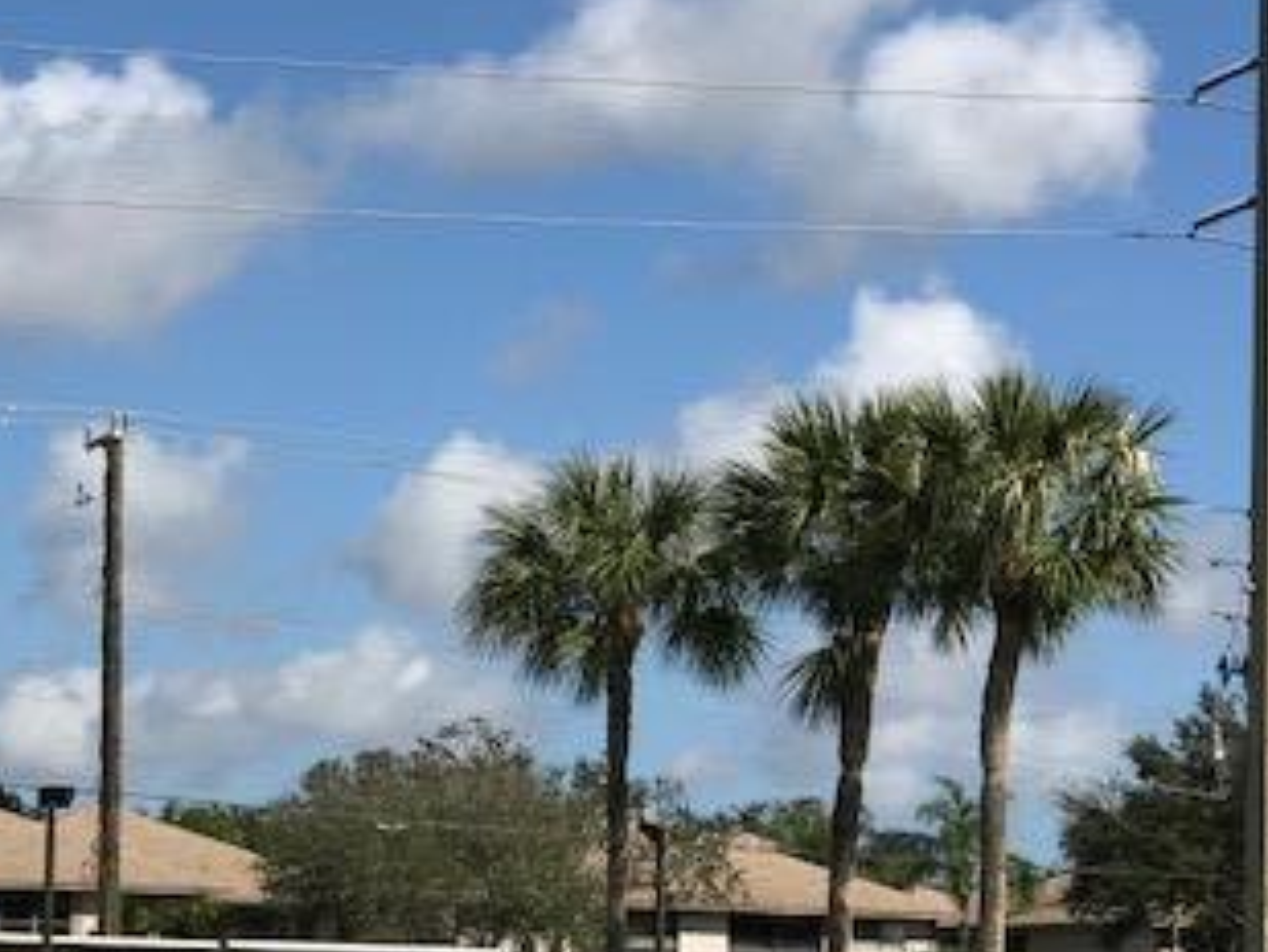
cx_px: 345
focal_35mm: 118
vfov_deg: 12.5
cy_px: 669
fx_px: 4324
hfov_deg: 16.6
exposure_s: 1/1429
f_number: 2.8
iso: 20
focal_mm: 6.6
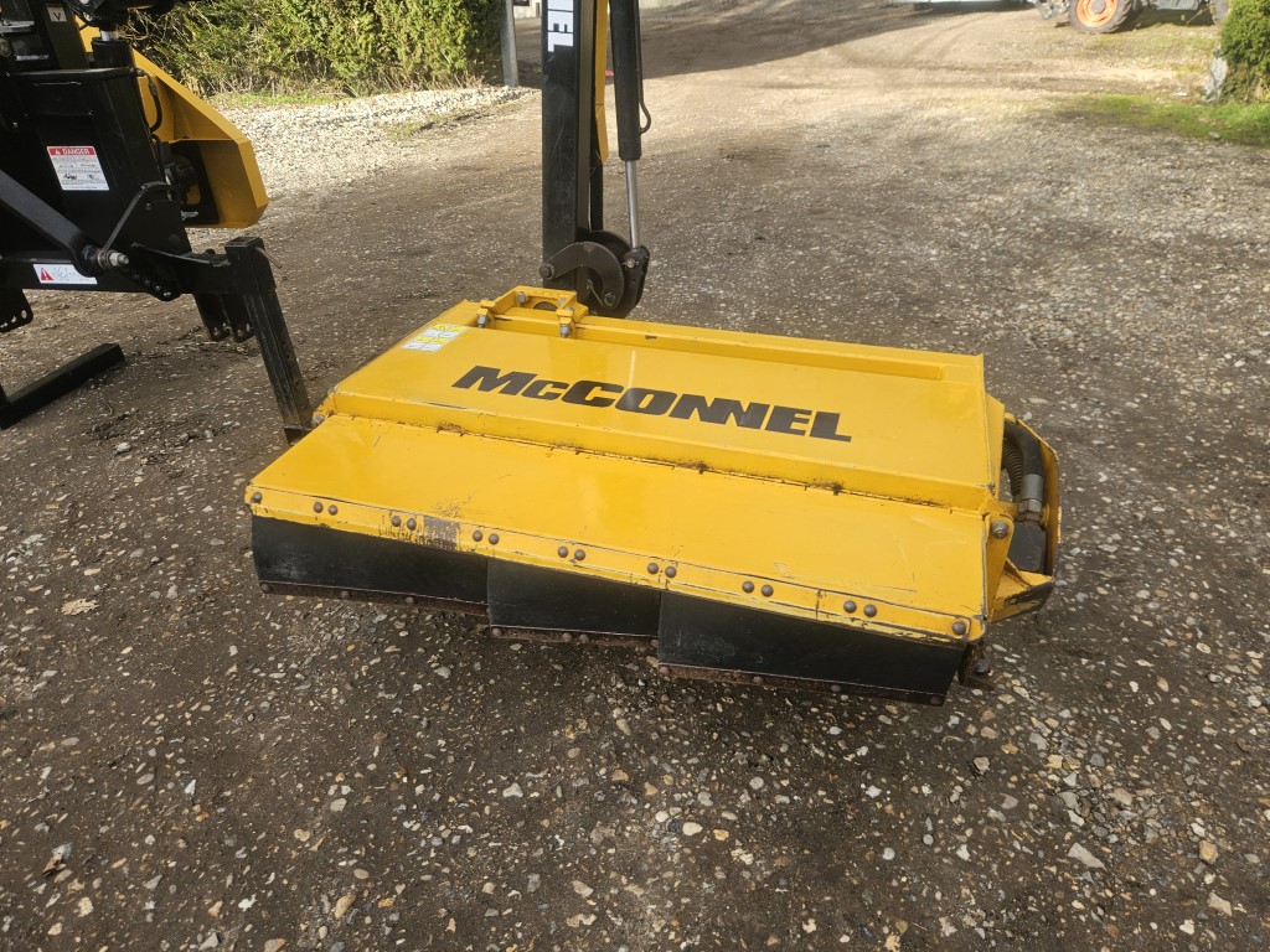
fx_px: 844
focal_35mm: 23
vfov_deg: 58.9
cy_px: 476
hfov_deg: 73.9
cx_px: 635
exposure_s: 1/195
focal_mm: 5.4
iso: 25
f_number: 1.8
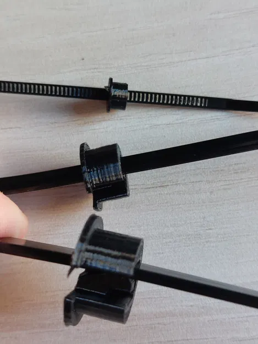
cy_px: 172
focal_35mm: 25
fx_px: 248
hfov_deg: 54.9
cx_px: 129
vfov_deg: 69.4
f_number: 1.8
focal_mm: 5.23
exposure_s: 1/50
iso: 250
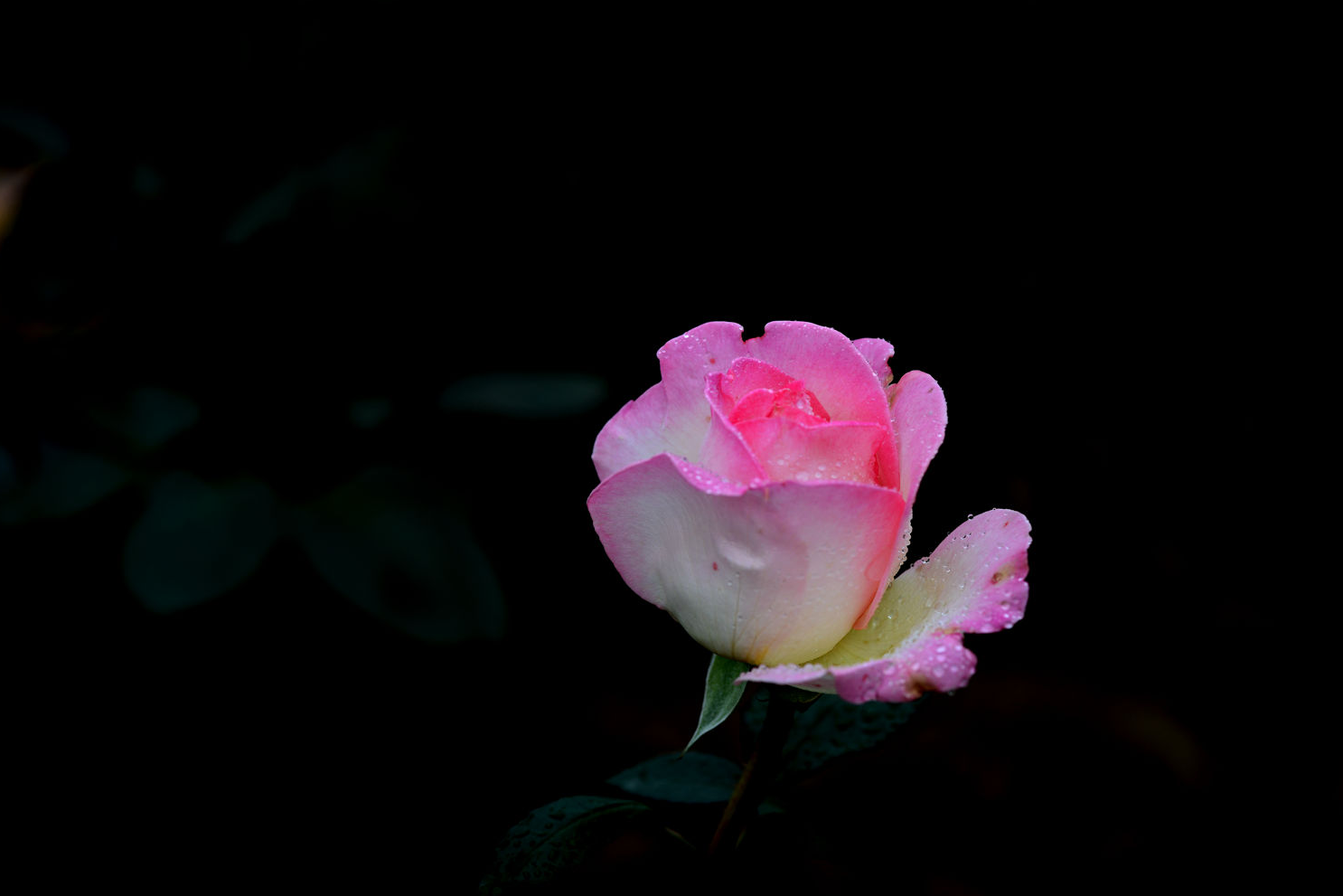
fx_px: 3954
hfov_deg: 19.3
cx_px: 672
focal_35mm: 106
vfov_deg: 12.9
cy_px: 450
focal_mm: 105
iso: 160
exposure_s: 1/400
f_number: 5.6
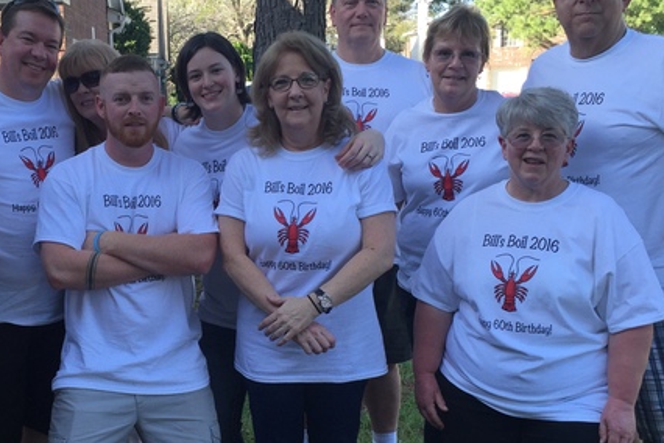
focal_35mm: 51
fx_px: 941
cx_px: 184
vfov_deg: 26.4
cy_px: 281
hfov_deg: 38.1
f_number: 2.2
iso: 32
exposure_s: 1/273
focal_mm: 4.15
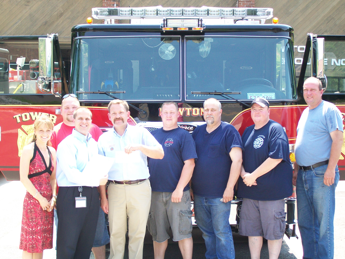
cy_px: 130
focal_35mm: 70
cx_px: 172
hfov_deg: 27.8
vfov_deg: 21.0
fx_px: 698
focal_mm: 11.6
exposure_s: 1/100
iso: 64
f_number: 3.8
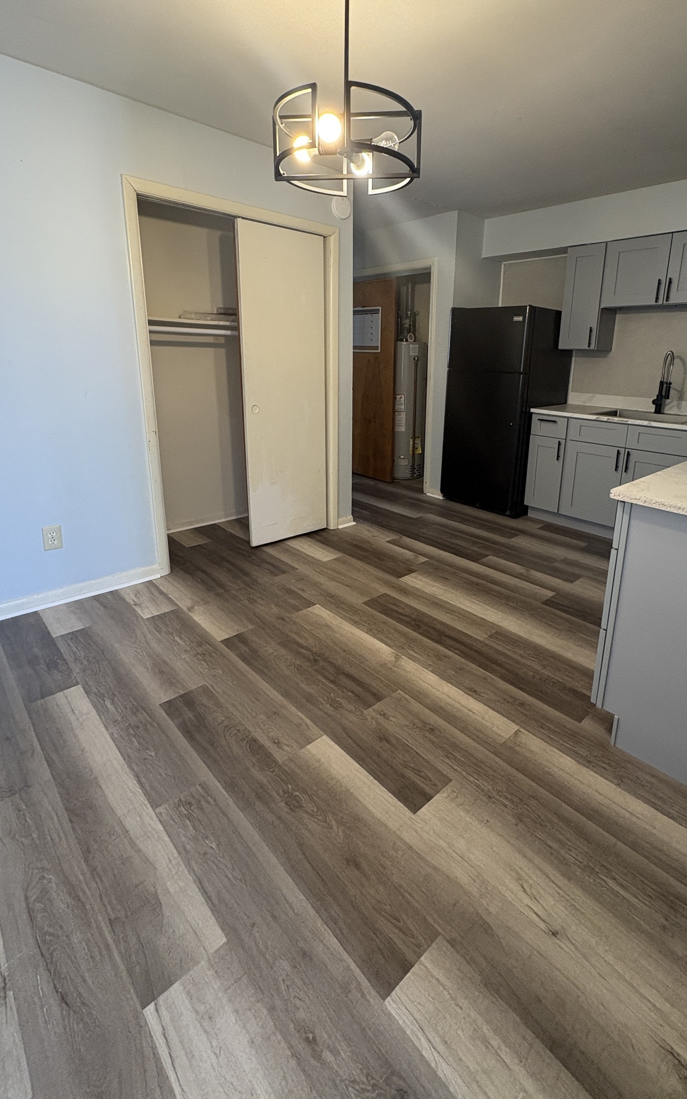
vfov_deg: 93.8
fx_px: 509
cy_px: 477
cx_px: 390
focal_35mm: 17
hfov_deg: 67.7
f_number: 2.2
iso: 320
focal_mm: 2.22
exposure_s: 1/60
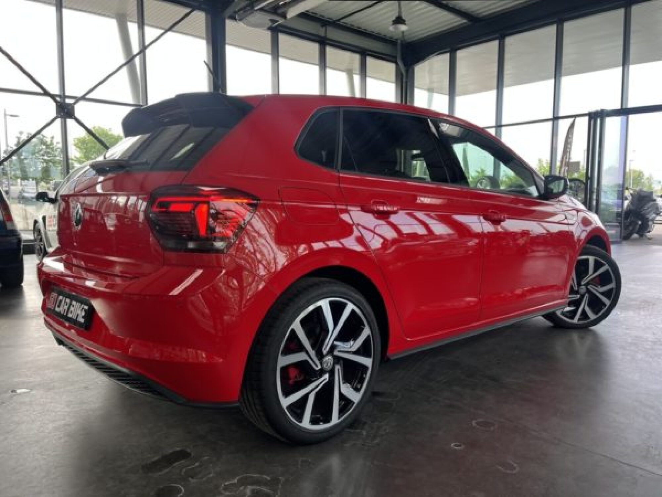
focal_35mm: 26
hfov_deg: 67.3
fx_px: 497
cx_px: 331
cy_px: 248
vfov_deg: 53.1
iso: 100
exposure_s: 1/203
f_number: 1.6
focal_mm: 5.1
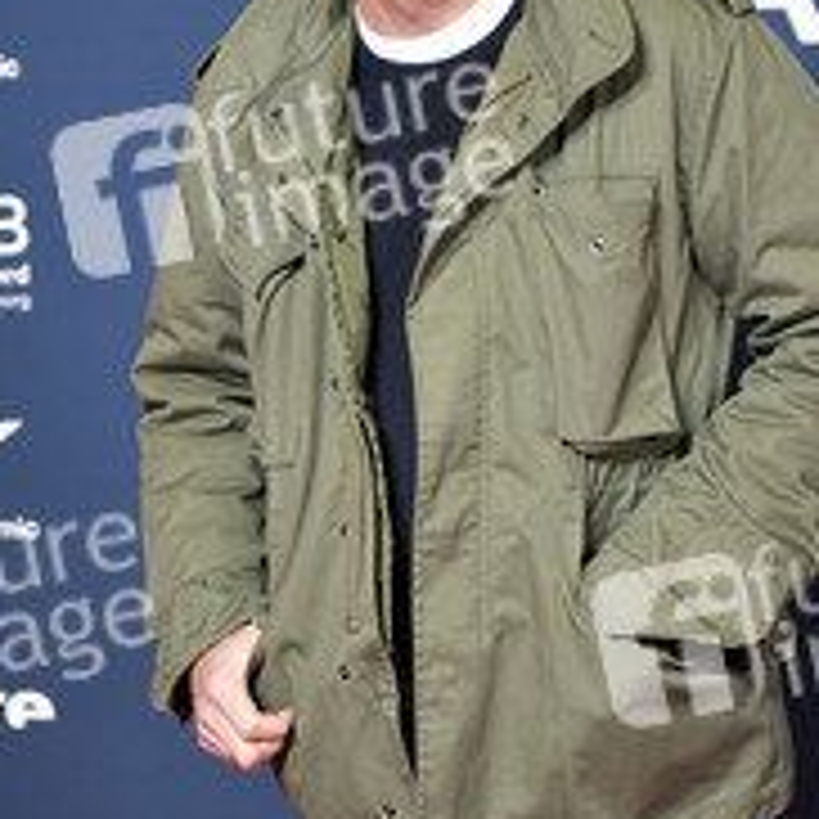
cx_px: 414
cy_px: 396
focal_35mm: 131
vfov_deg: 13.3
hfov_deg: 13.3
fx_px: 3507
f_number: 2.8
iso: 1600
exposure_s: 1/200
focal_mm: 70
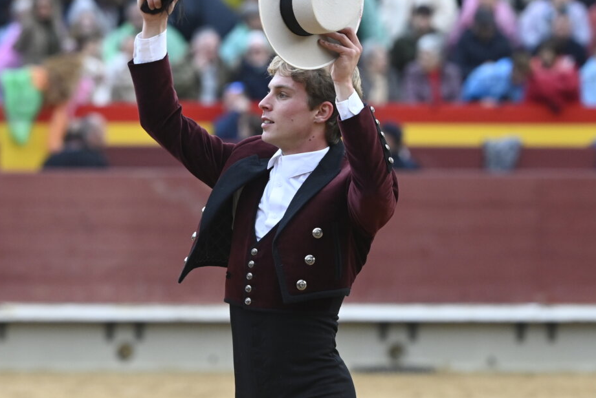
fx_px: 6380
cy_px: 189
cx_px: 272
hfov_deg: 5.3
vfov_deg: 3.6
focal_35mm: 385
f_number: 4
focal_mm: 185
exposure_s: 1/640
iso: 2000
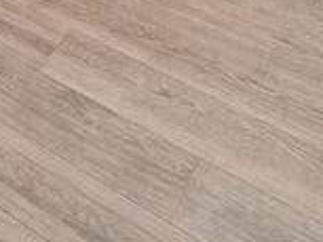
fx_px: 616
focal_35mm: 66
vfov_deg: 17.1
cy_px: -226
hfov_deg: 27.3
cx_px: -19
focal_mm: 10
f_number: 4
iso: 360
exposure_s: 1/60
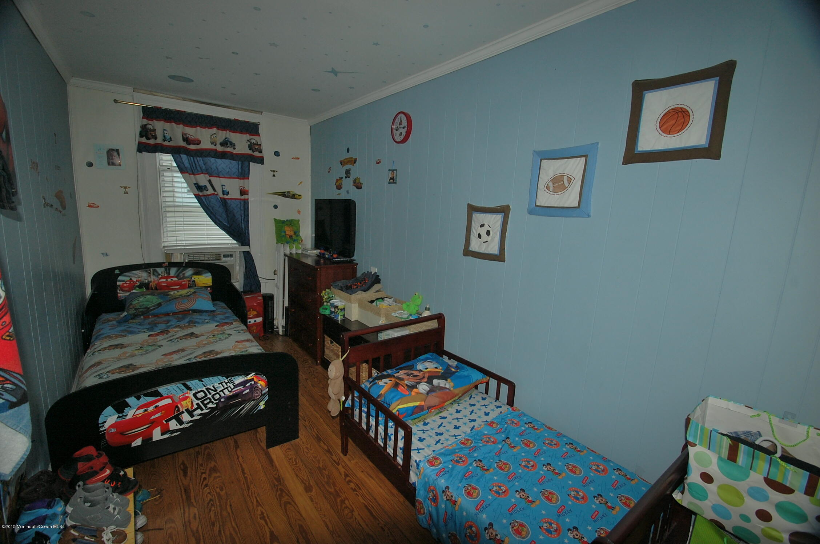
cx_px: 410
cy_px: 272
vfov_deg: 77.1
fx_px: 341
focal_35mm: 15
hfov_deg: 100.5
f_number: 5.6
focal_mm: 10
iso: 200
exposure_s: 1/60
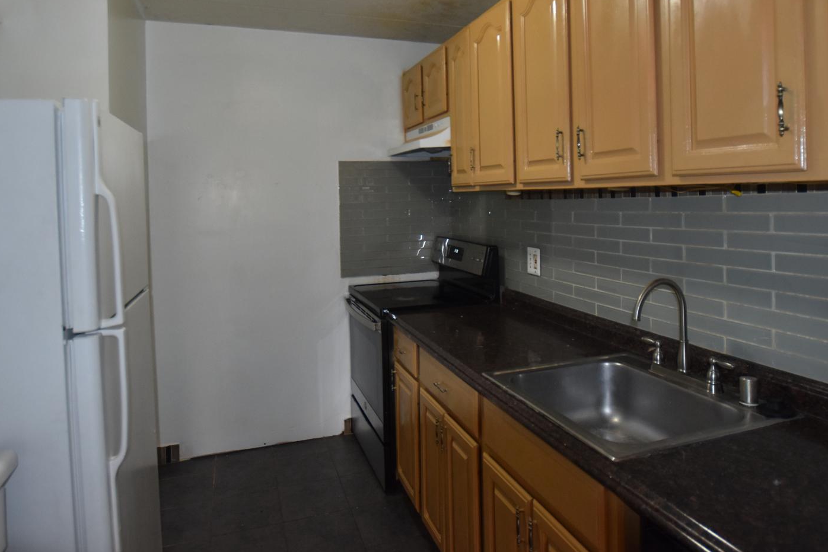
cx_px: 440
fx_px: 506
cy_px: 200
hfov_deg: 78.5
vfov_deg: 56.4
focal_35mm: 22
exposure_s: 1/160
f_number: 3.5
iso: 720
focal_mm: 10
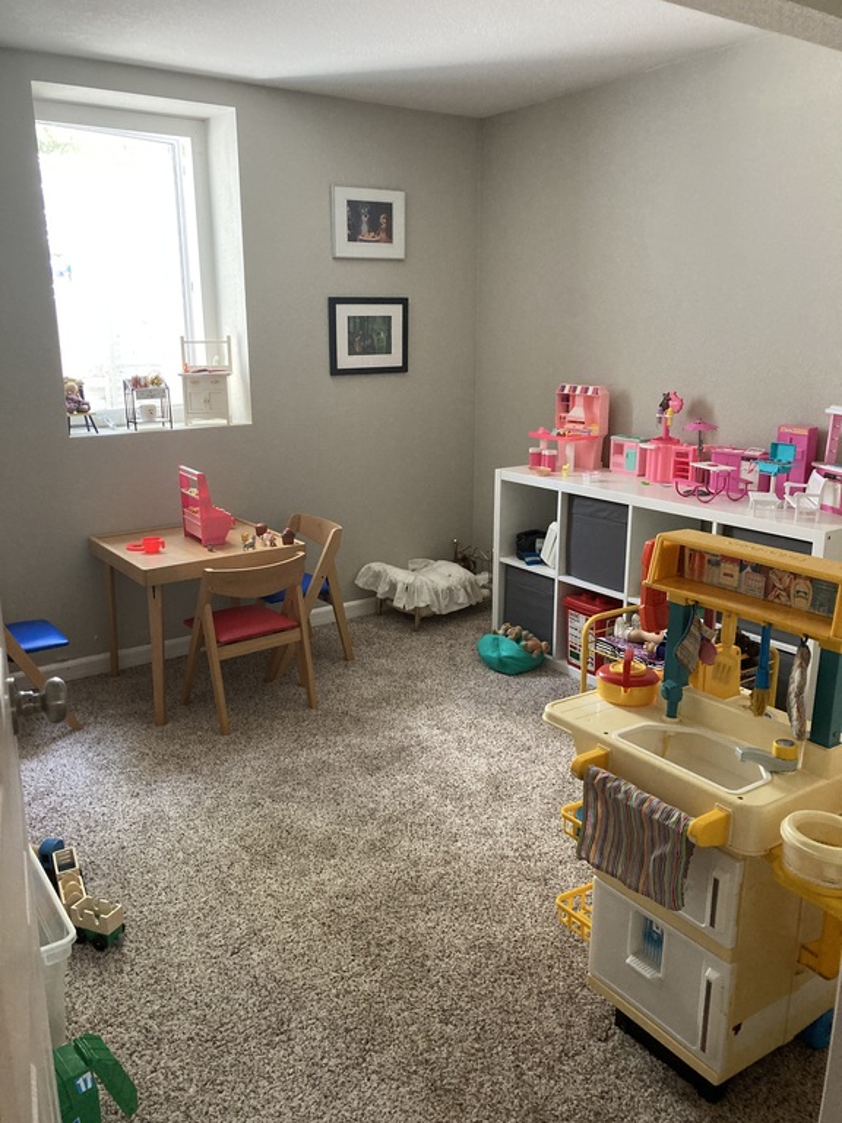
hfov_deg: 49.7
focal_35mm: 28
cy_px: 562
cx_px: 421
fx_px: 908
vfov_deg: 63.4
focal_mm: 3.99
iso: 320
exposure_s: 1/40
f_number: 1.8
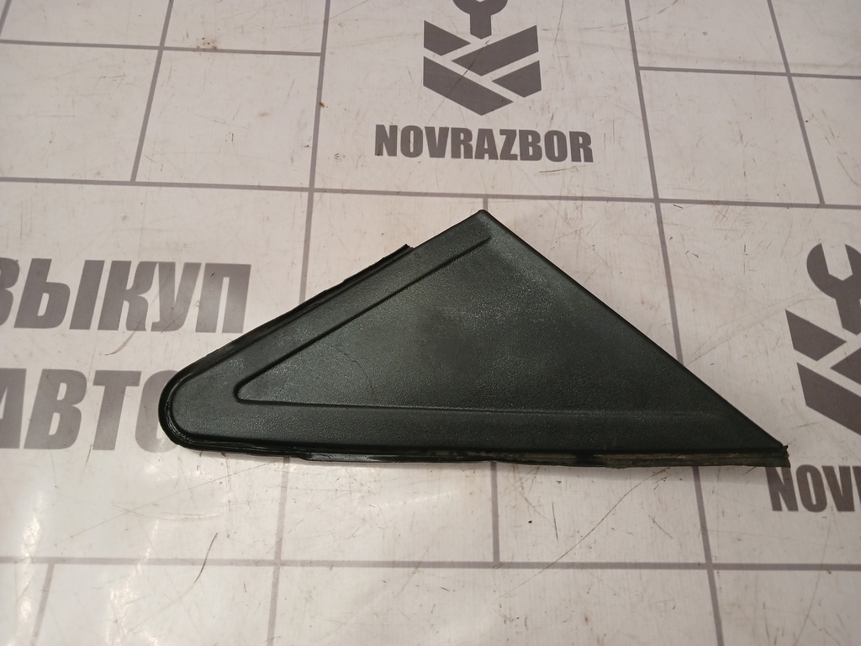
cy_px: 323
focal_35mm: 27
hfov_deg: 65.3
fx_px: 672
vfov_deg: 51.4
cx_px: 430
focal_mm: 4
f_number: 1.8
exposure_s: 1/50
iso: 125
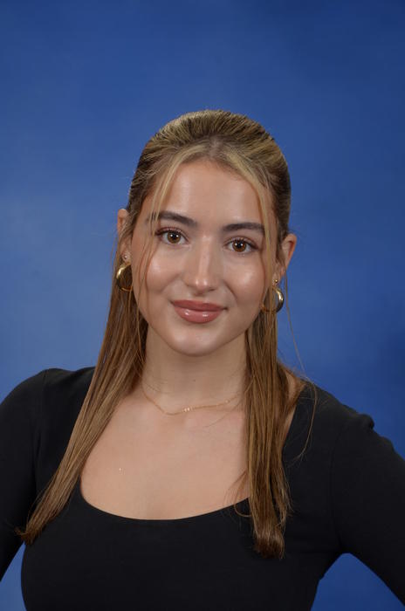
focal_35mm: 135
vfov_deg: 15.2
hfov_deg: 10.1
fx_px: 2287
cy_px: 306
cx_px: 202
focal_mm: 90
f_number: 10
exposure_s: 1/200
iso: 200
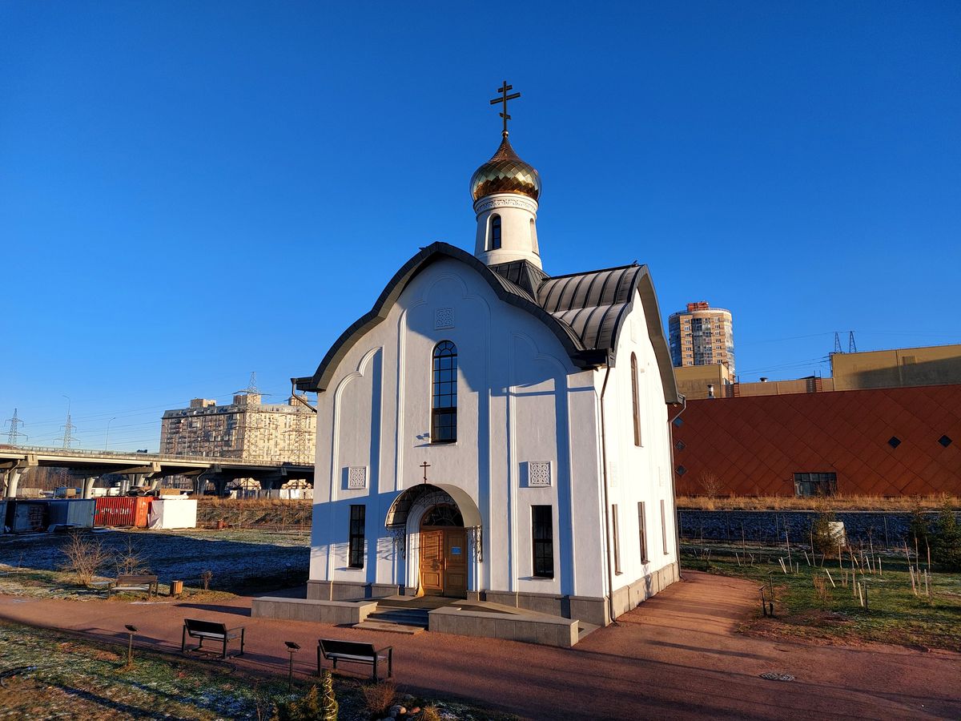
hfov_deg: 71.6
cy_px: 360
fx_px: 666
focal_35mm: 24
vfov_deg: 56.8
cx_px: 480
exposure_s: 1/806
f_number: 1.8
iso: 25
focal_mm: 5.23
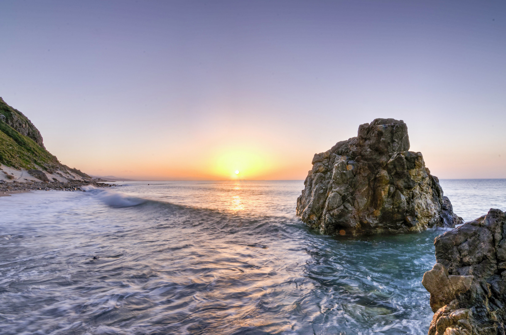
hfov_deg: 95.1
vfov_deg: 71.8
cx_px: 253
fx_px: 231
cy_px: 168
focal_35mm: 16
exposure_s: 1/15
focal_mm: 11
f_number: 20
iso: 100
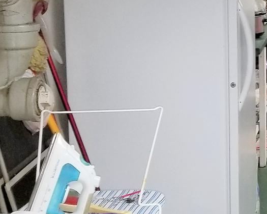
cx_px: 464
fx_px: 782
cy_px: 28
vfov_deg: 15.4
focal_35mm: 99
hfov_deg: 16.5
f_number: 1.7
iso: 125
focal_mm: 4.3
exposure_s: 1/24
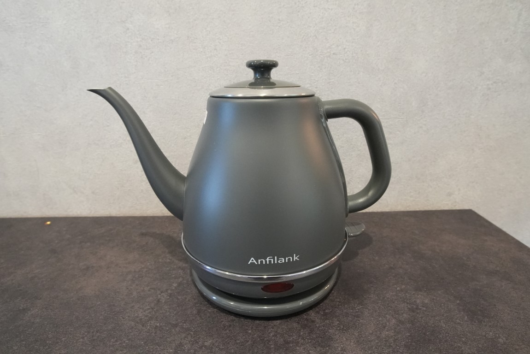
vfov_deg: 62.0
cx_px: 265
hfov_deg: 83.9
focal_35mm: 20
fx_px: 295
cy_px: 177
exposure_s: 1/80
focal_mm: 20
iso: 12800
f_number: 10
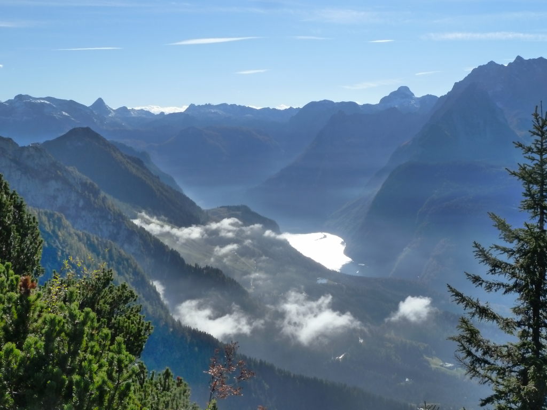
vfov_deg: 30.3
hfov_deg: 39.7
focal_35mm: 48
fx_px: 758
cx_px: 274
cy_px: 205
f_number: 5.6
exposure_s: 1/500
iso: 400
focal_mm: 7.9
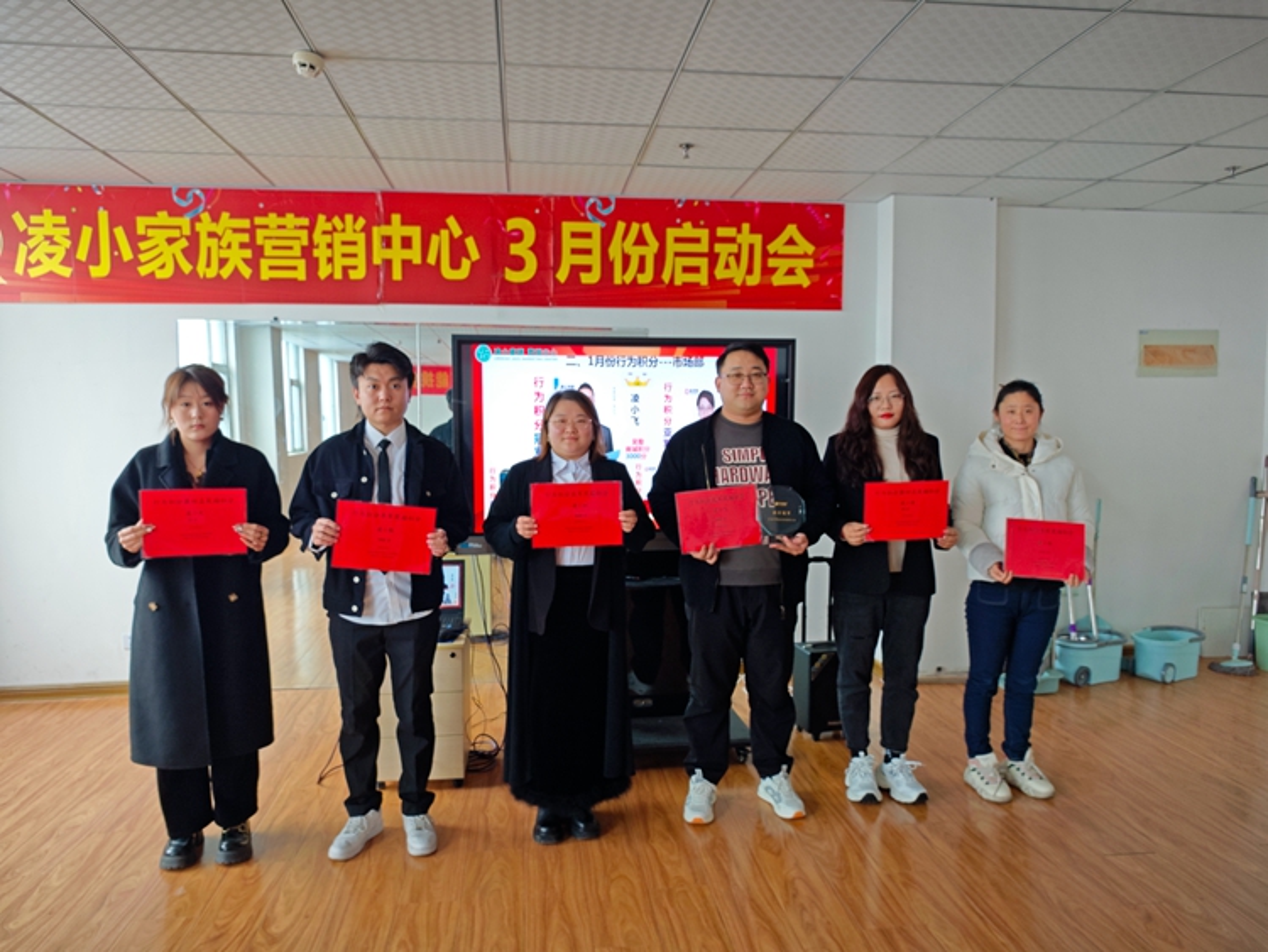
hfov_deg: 73.9
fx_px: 843
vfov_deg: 58.9
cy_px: 476
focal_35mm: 23
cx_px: 634
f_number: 2.8
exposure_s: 1/50
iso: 160
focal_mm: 6.68
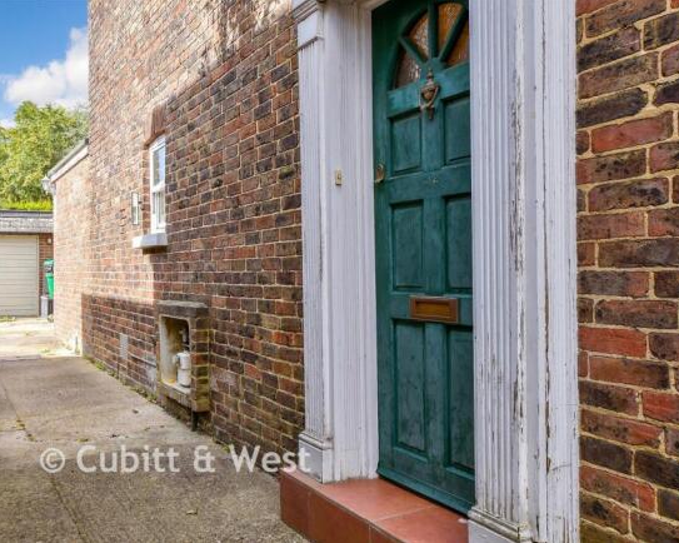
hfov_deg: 52.8
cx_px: 306
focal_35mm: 34
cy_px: 272
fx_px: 683
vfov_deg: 43.3
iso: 160
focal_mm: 20
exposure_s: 1/125
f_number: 8
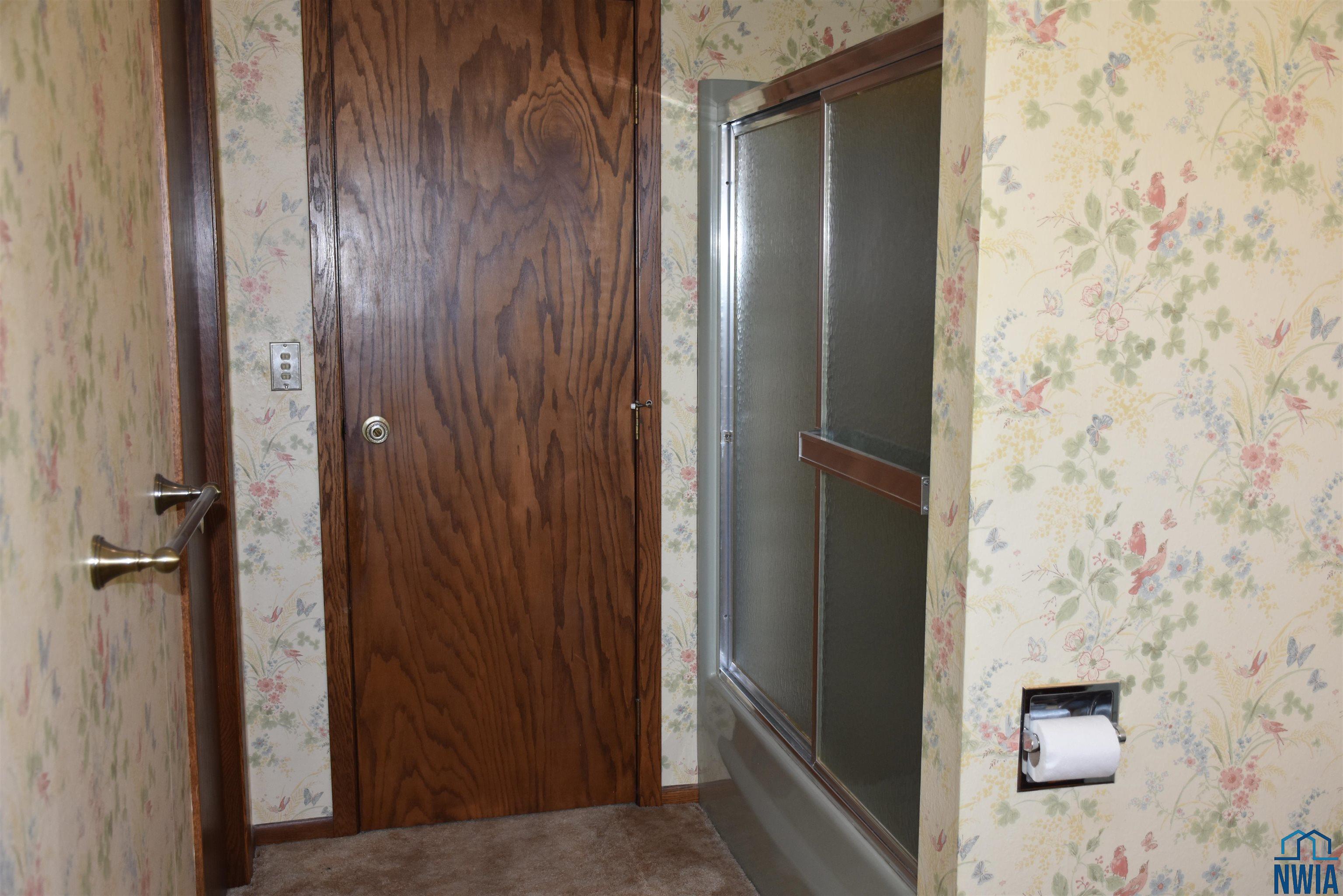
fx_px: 1287
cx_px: 672
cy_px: 448
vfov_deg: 38.4
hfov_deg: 55.1
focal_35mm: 34
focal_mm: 23
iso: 450
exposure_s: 1/60
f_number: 3.8
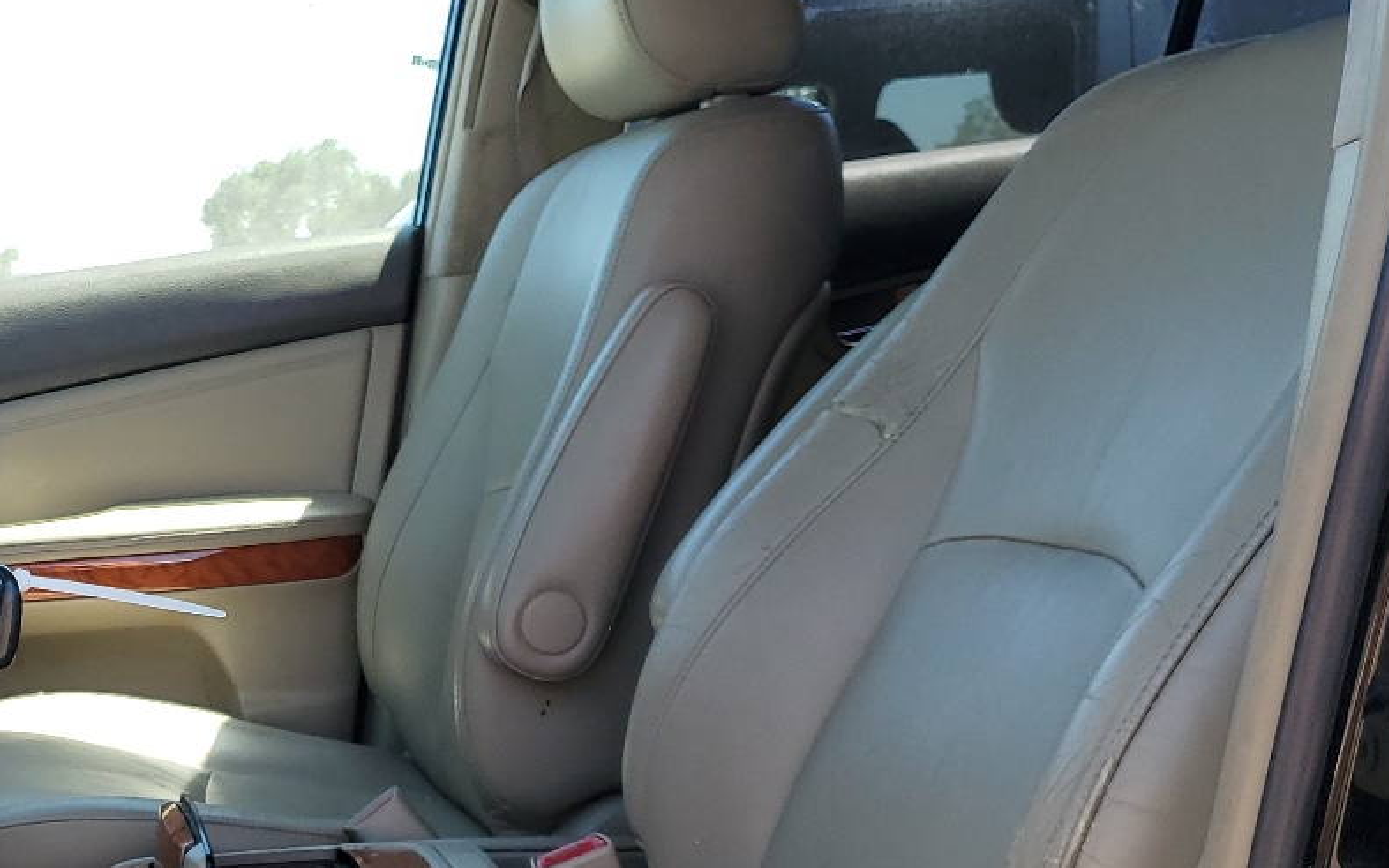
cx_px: 139
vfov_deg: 22.6
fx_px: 2120
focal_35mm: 56
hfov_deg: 34.3
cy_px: 771
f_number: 1.5
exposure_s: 1/556
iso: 50
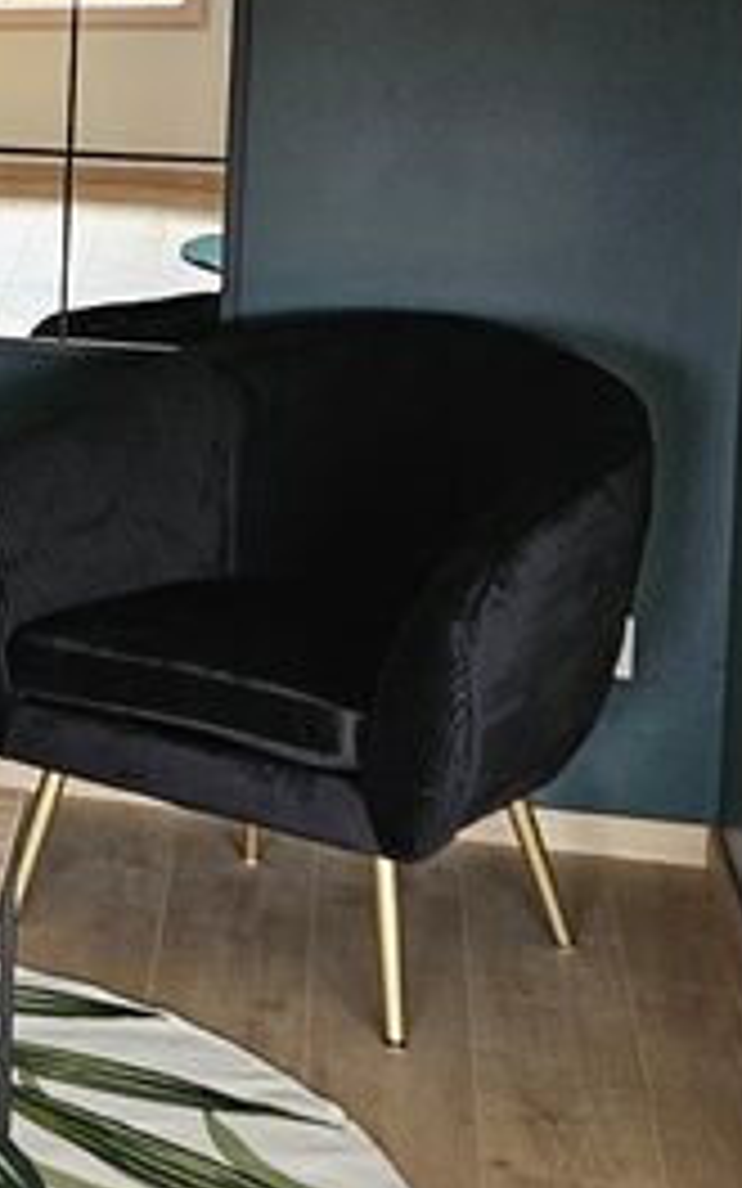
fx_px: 3591
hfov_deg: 10.4
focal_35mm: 111
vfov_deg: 18.5
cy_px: 117
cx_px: -944
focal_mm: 5.4
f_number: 1.8
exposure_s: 1/50
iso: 200
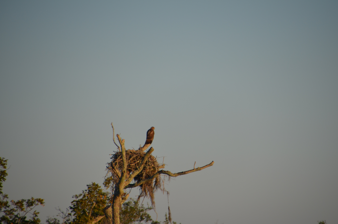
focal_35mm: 405
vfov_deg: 3.4
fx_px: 3795
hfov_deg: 5.1
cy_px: 112
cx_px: 169
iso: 200
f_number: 7.1
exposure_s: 1/800
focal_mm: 270
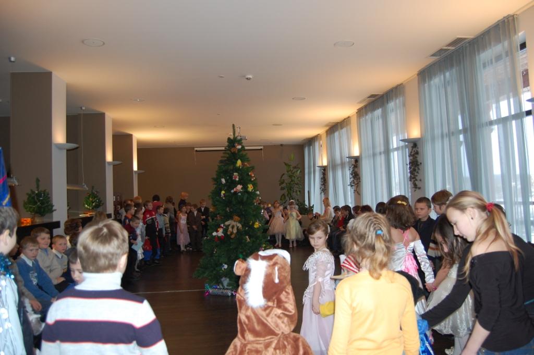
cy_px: 178
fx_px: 400
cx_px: 267
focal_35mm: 27
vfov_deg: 47.9
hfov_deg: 67.4
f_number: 3.5
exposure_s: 1/60
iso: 400
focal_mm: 18
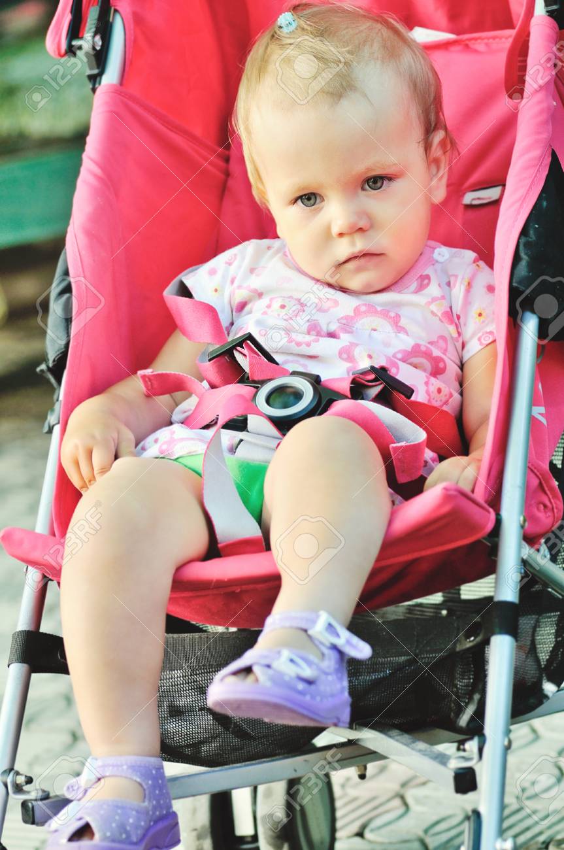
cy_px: 425
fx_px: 3535
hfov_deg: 9.1
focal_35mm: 150
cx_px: 282
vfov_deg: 13.7
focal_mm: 100
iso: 200
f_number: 4
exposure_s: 1/125
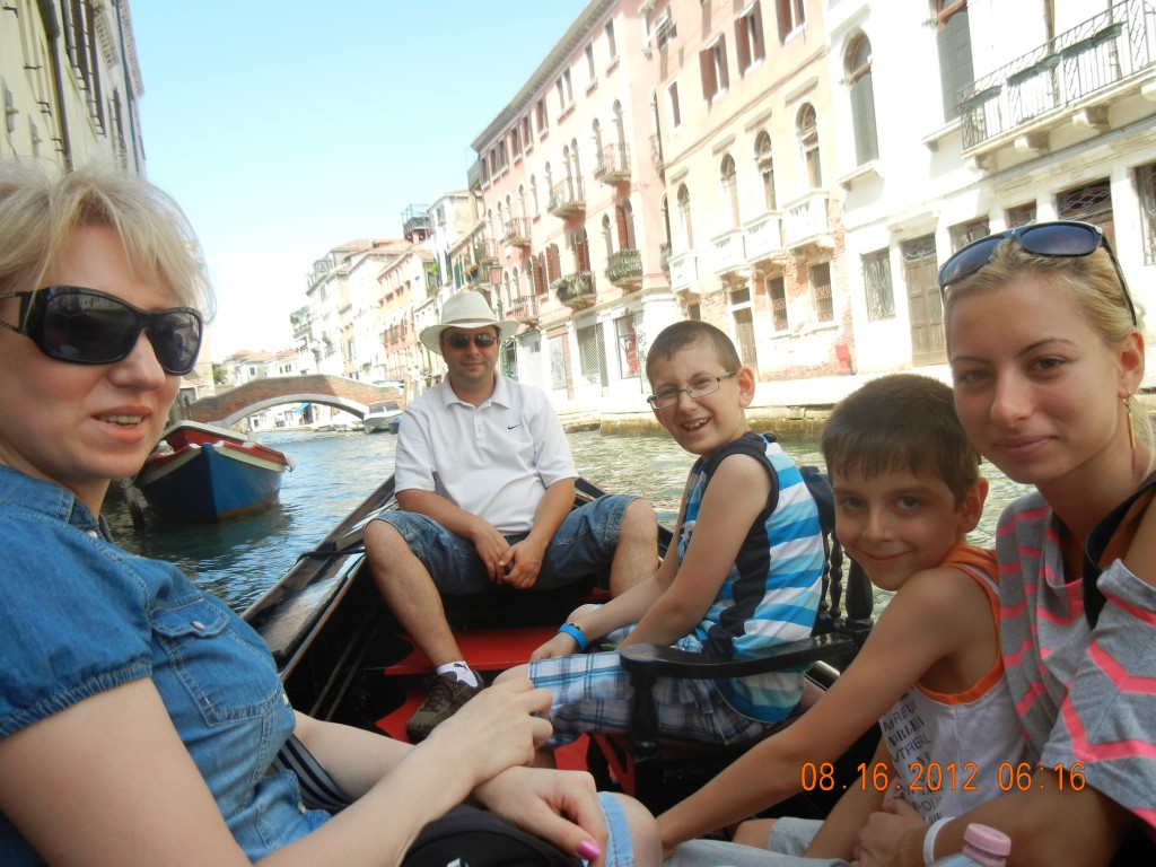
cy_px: 434
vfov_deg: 46.8
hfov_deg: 60.0
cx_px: 578
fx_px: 1002
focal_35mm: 30
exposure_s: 1/498
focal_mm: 5.4
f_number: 3.5
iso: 160
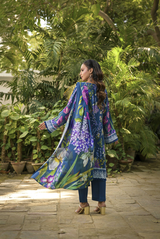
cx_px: 80
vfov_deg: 39.6
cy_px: 120
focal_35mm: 50
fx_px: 333
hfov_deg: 27.0
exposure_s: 1/160
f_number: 2.8
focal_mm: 50
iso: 80
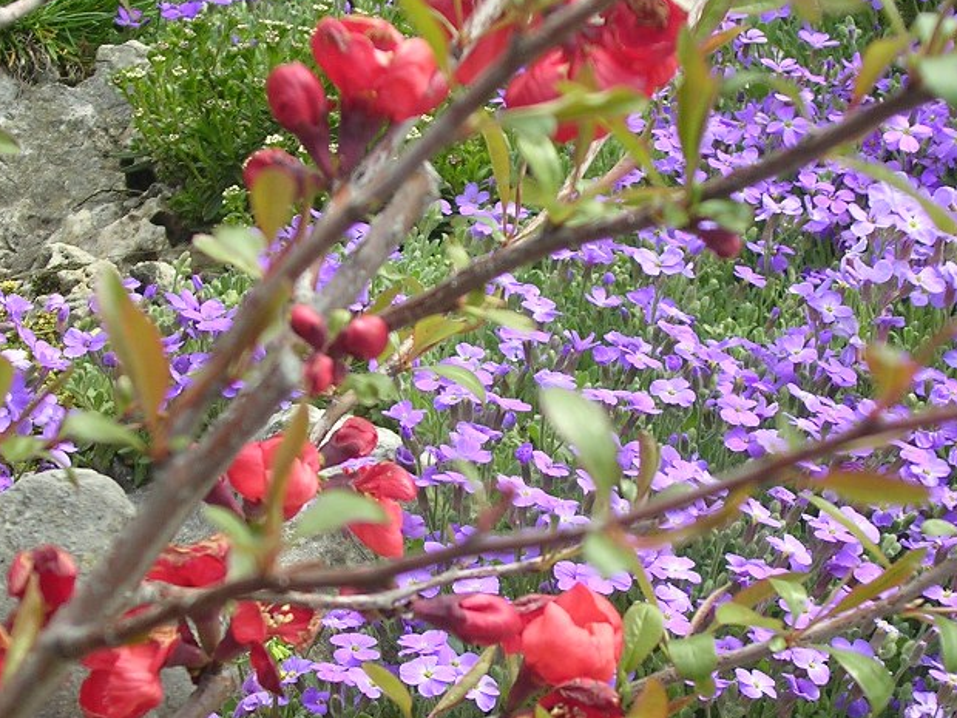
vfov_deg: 14.2
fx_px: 2875
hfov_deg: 18.9
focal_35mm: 104
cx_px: 514
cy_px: 449
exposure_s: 1/202
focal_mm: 9.6
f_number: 3.5
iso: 100
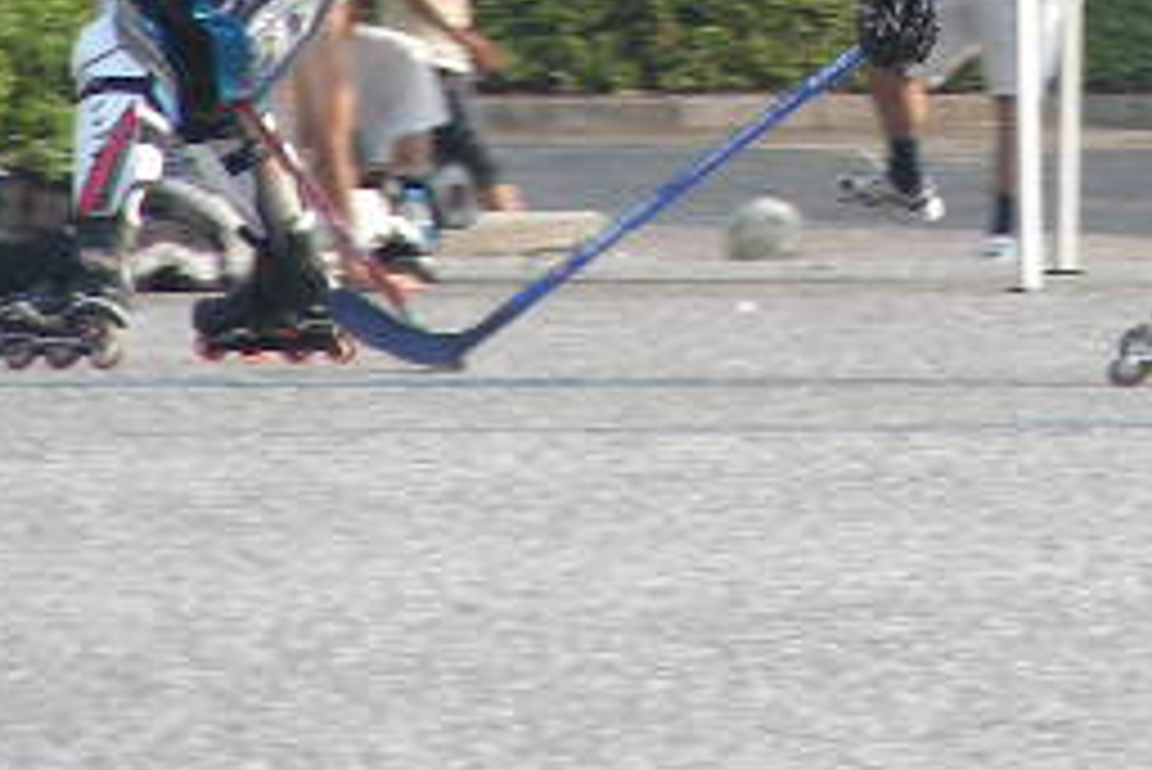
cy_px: -176
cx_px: 1017
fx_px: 25709
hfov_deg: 2.6
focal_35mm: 803
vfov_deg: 1.7
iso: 50
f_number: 4
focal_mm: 51.6
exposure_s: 1/195
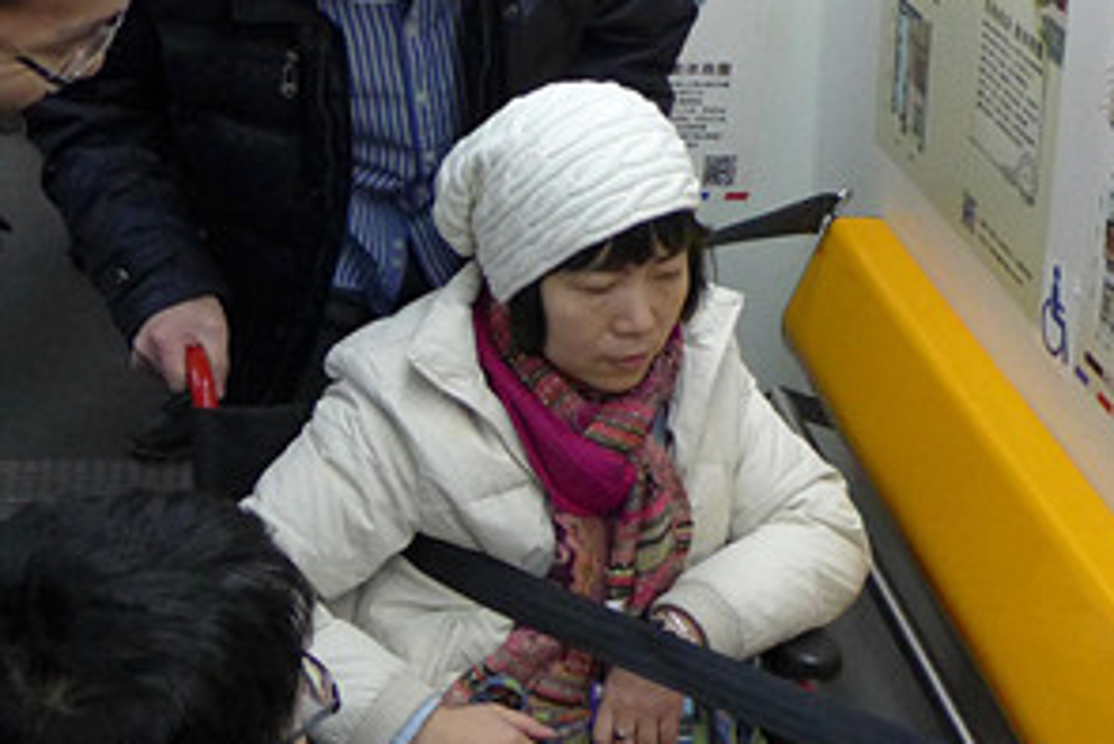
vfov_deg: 20.9
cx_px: 378
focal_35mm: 65
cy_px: 357
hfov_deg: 30.7
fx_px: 2012
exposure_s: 1/250
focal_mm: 4.7
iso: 500
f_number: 1.4
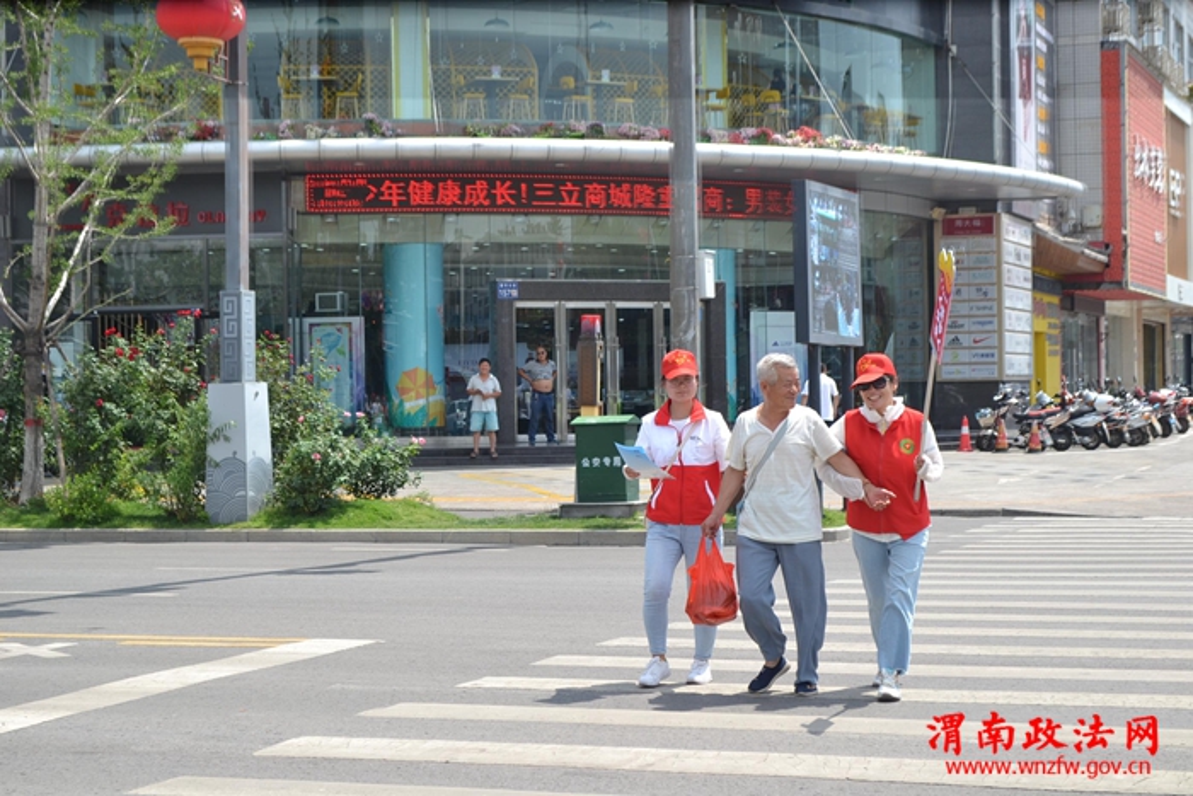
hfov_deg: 28.1
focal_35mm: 72
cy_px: 398
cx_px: 596
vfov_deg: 18.9
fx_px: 2386
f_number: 7.1
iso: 100
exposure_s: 1/200
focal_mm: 48
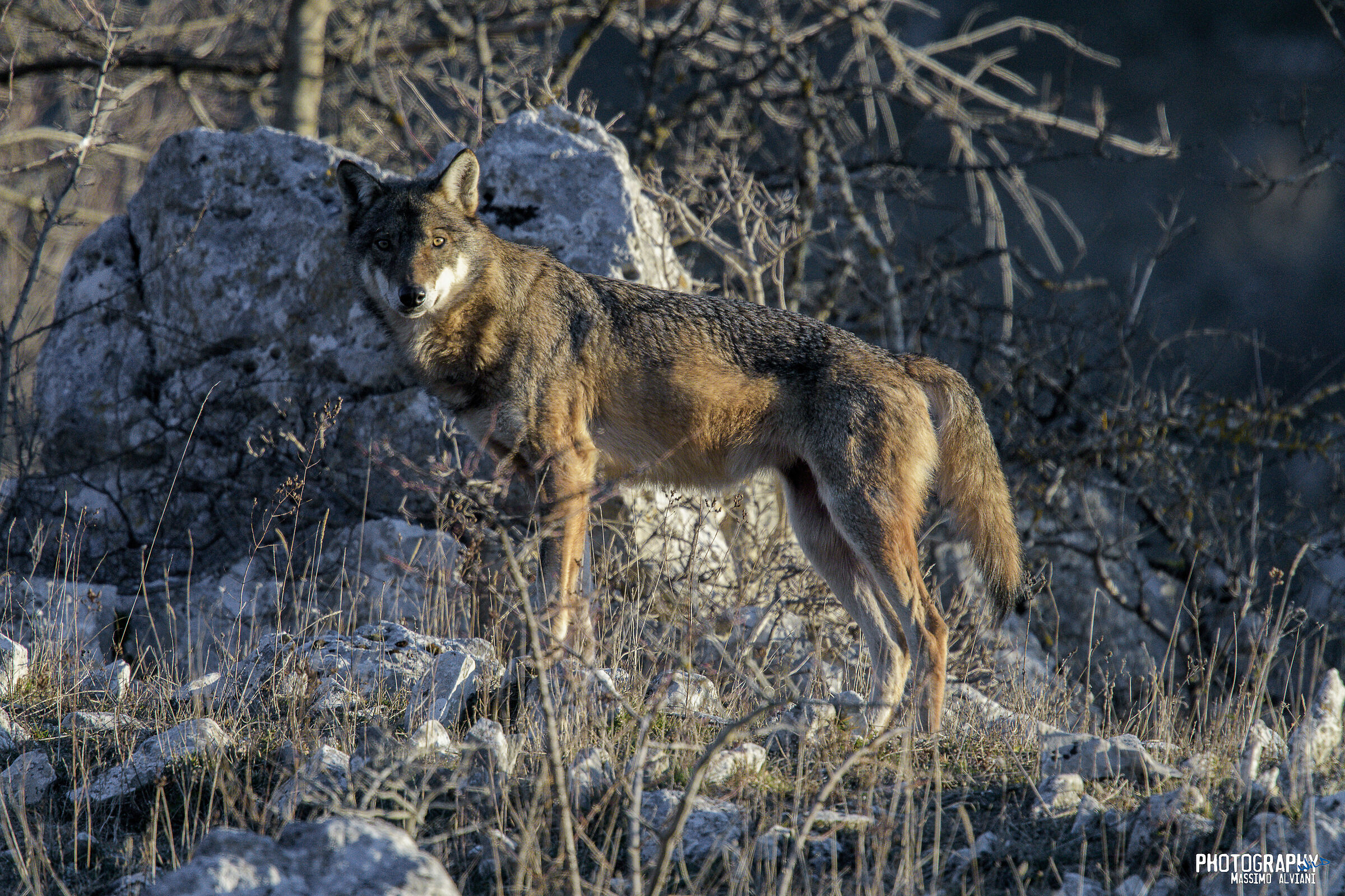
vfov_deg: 2.2
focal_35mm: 630
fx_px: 23536
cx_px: 672
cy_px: 448
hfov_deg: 3.3
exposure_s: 1/1250
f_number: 5.6
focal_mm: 420
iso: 1600
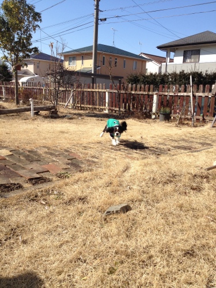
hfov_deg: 40.7
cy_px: 144
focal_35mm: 35
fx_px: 291
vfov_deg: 52.6
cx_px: 108
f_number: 2.4
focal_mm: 4.28
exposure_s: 1/1672
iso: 50
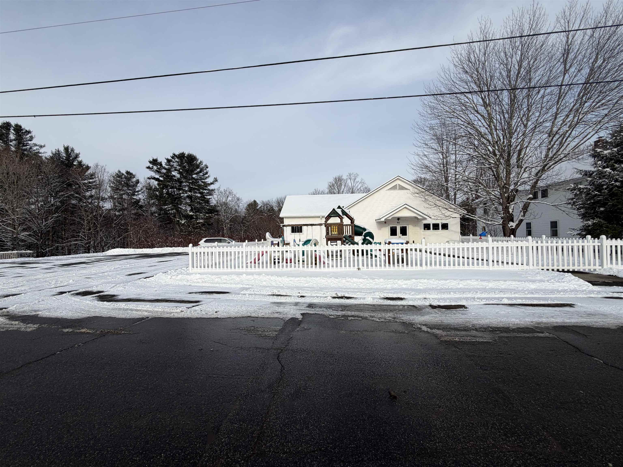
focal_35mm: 14
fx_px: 252
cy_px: 234
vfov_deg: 85.7
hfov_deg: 102.1
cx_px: 312
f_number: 2.2
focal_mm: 2.22
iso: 20
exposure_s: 1/1105
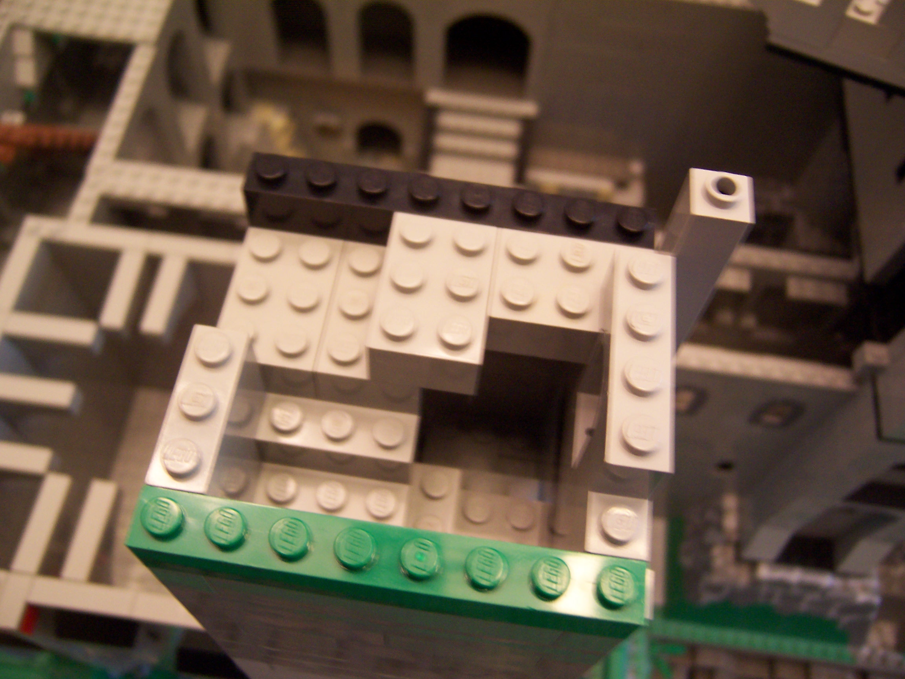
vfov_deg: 42.9
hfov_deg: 55.4
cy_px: 340
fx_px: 863
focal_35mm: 33
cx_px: 452
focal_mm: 5.5
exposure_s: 1/8
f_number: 2.8
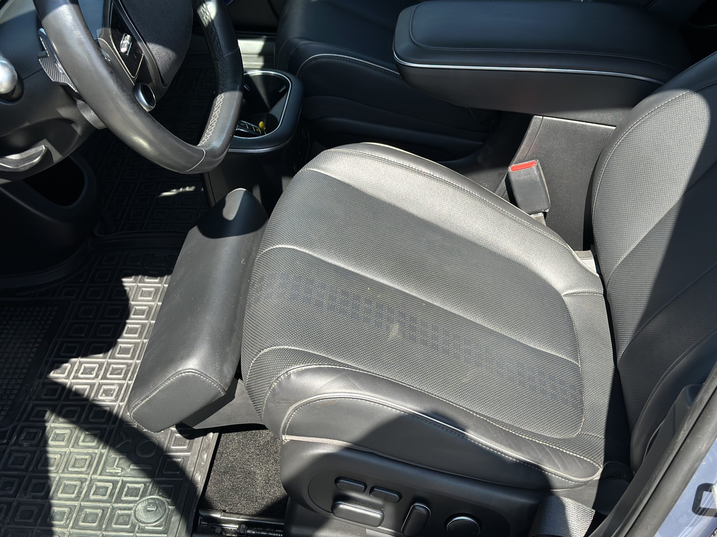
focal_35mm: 48
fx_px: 994
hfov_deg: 39.7
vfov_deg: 30.3
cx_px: 358
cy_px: 268
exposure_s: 1/1565
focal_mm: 6.86
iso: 80
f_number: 1.78
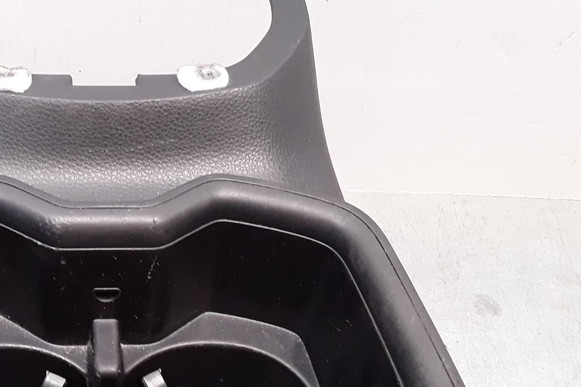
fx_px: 807
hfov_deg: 37.8
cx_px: 97
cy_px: 278
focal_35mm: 50
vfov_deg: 26.7
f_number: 1.9
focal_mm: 2.91
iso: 80
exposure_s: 1/50
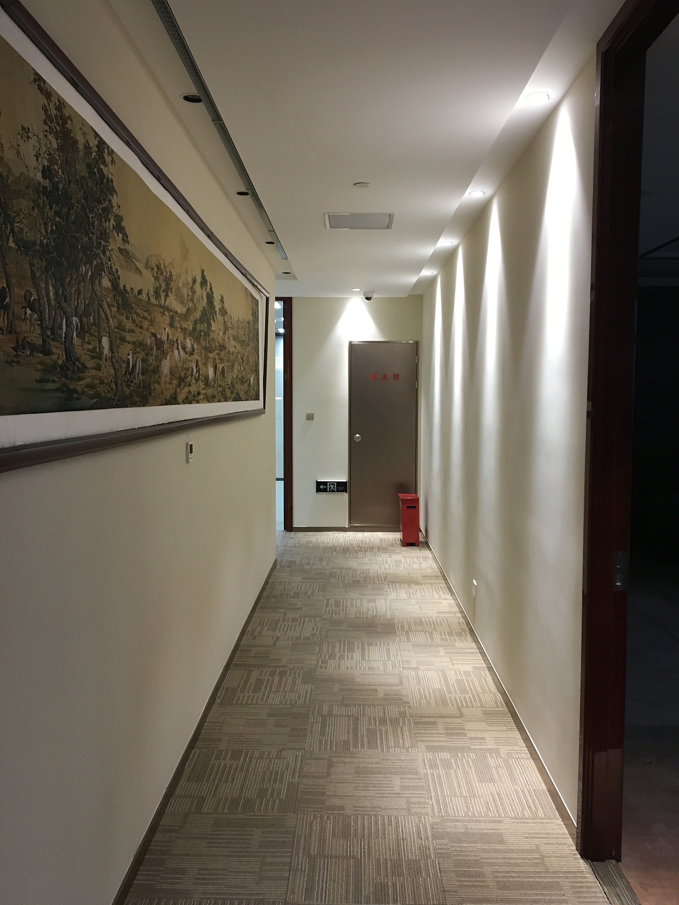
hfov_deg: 48.2
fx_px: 759
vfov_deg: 61.7
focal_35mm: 29
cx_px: 340
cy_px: 452
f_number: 2.2
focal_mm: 4.15
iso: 125
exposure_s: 1/33
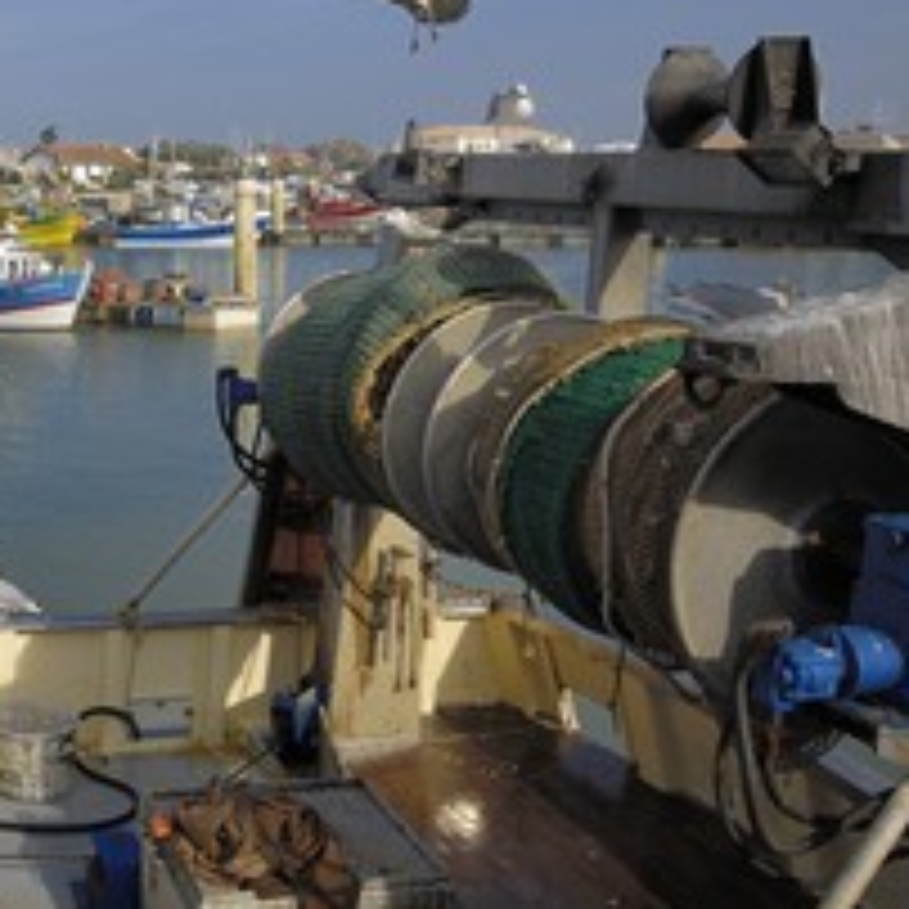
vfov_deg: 41.9
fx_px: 1185
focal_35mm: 40
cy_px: 405
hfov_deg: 38.0
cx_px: 29
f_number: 9
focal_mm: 15
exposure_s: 1/160
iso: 100
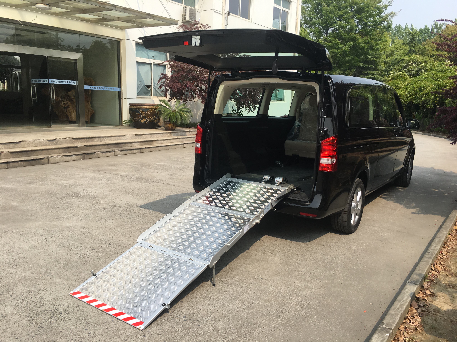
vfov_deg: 48.2
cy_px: 171
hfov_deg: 61.7
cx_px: 228
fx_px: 383
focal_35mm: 29
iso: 25
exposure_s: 1/1221
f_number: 2.2
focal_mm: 4.15
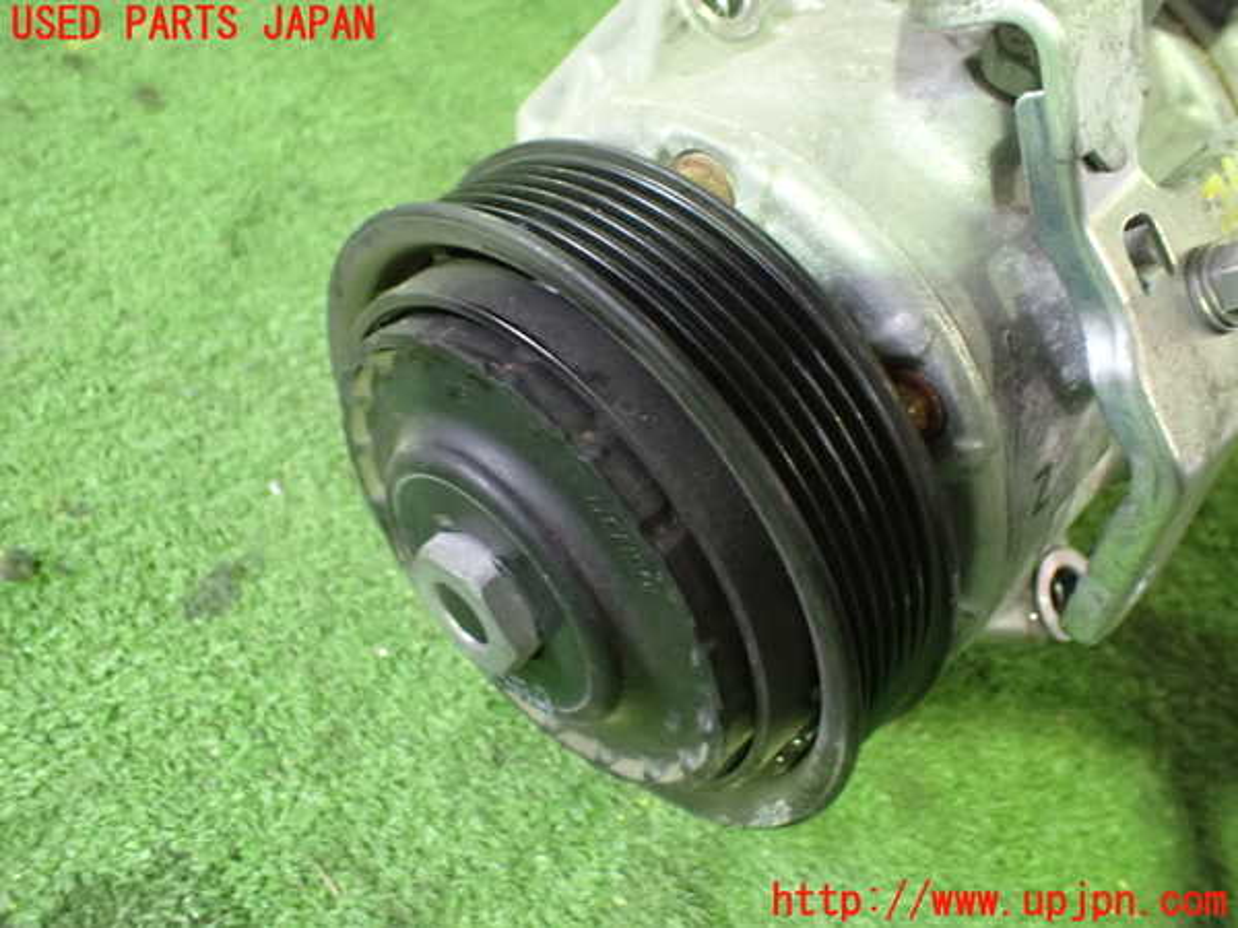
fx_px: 1073
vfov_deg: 46.8
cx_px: 619
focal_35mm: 30
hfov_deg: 60.0
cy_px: 464
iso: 1250
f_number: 2.3
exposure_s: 1/30
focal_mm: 5.4
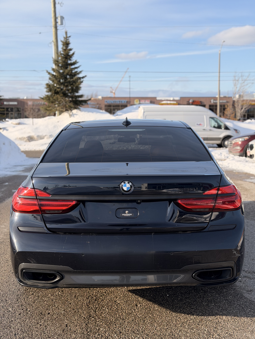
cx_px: 128
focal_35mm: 48
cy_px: 170
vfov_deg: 39.7
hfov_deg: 30.3
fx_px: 471
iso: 64
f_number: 1.78
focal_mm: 6.76
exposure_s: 1/3891
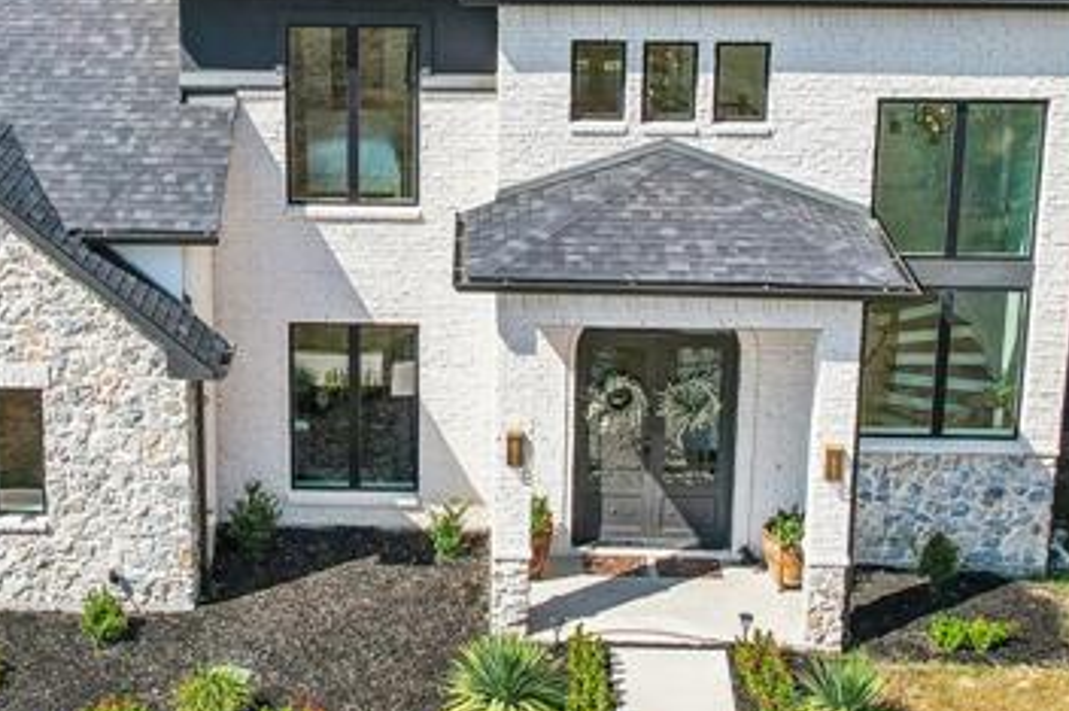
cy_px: 140
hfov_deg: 31.3
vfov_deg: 20.9
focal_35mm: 64
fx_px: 1899
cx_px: 422
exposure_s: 1/1600
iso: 100
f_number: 2.8
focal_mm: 8.4
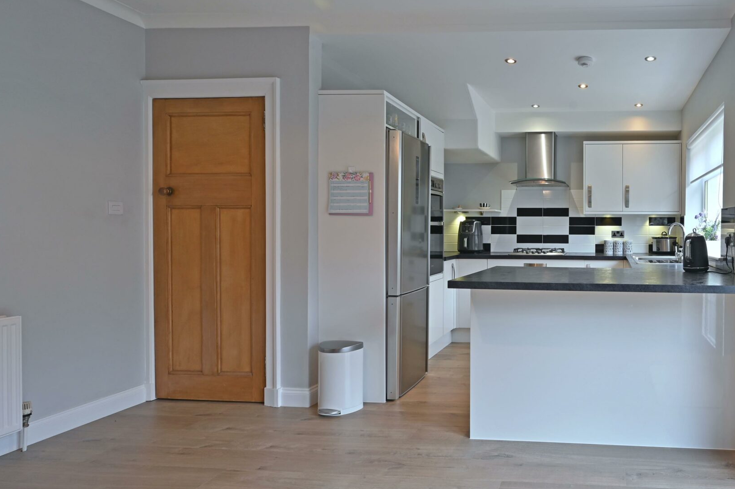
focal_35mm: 22
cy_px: 235
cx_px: 569
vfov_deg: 57.1
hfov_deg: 72.1
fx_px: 449
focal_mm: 14
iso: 125
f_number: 10
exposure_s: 1/4
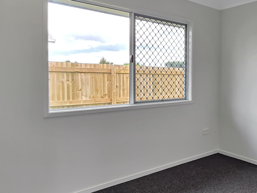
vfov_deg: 48.2
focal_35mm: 29
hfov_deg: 55.8
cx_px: 217
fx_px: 215
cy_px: 88
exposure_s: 1/167
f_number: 2.2
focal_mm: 2.2
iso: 50
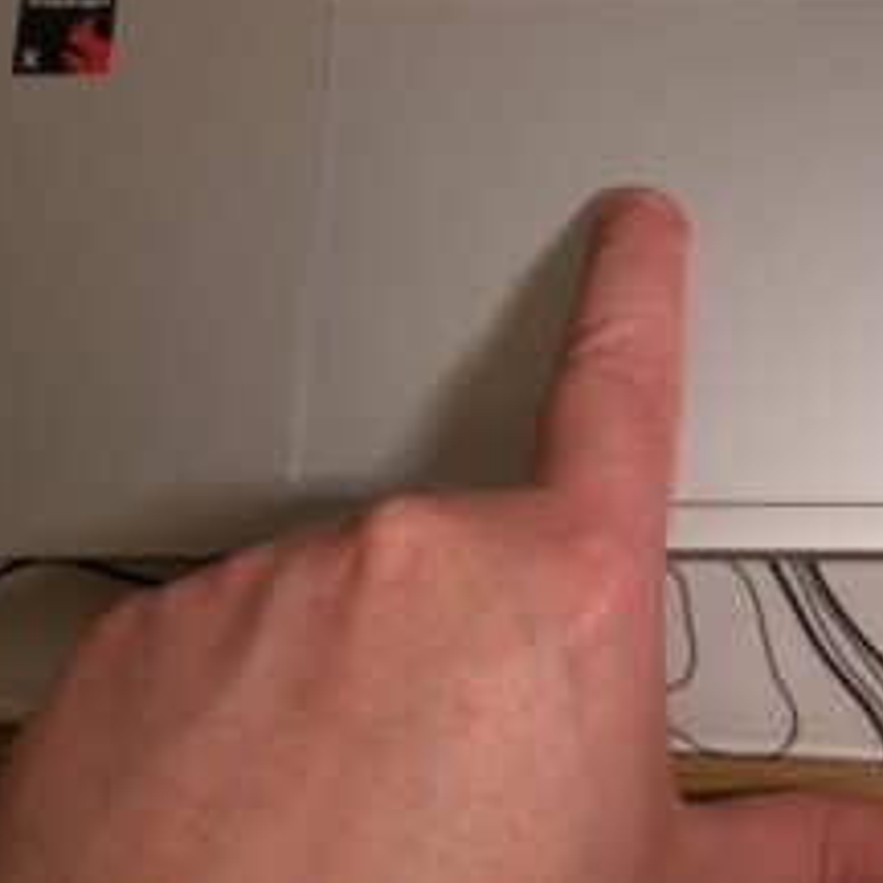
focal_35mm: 49
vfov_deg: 34.6
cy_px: 360
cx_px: 679
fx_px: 1414
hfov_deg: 33.9
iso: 800
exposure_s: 1/100
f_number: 8
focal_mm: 21.4
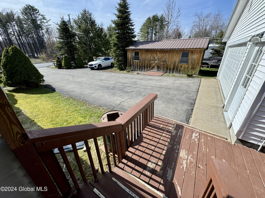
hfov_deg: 102.1
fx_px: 107
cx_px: 132
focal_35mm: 14
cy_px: 99
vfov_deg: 85.7
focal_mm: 2.22
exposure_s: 1/1110
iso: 40
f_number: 2.2
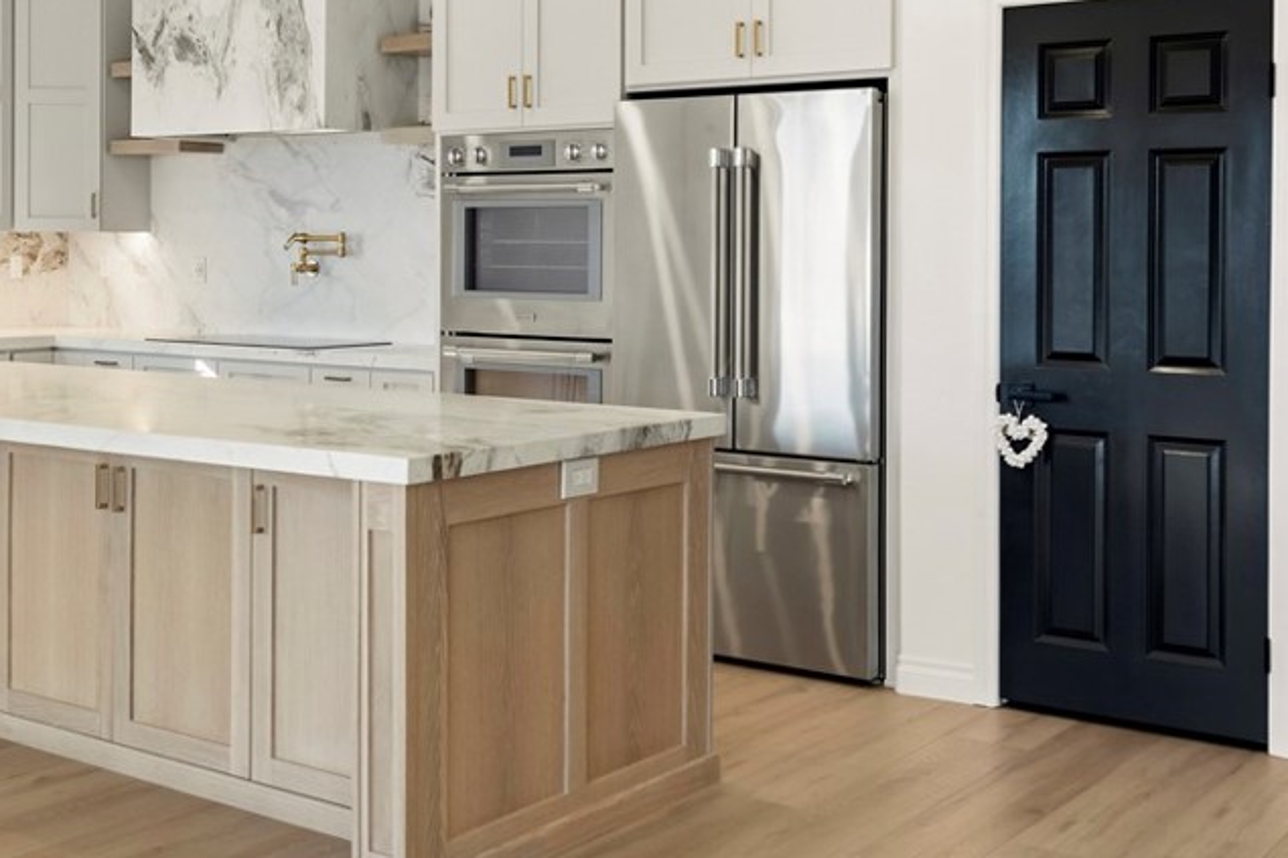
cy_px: 253
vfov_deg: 26.7
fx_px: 1788
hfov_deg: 38.6
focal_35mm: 50
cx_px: 320
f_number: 22
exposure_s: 1.6
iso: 100
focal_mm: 31
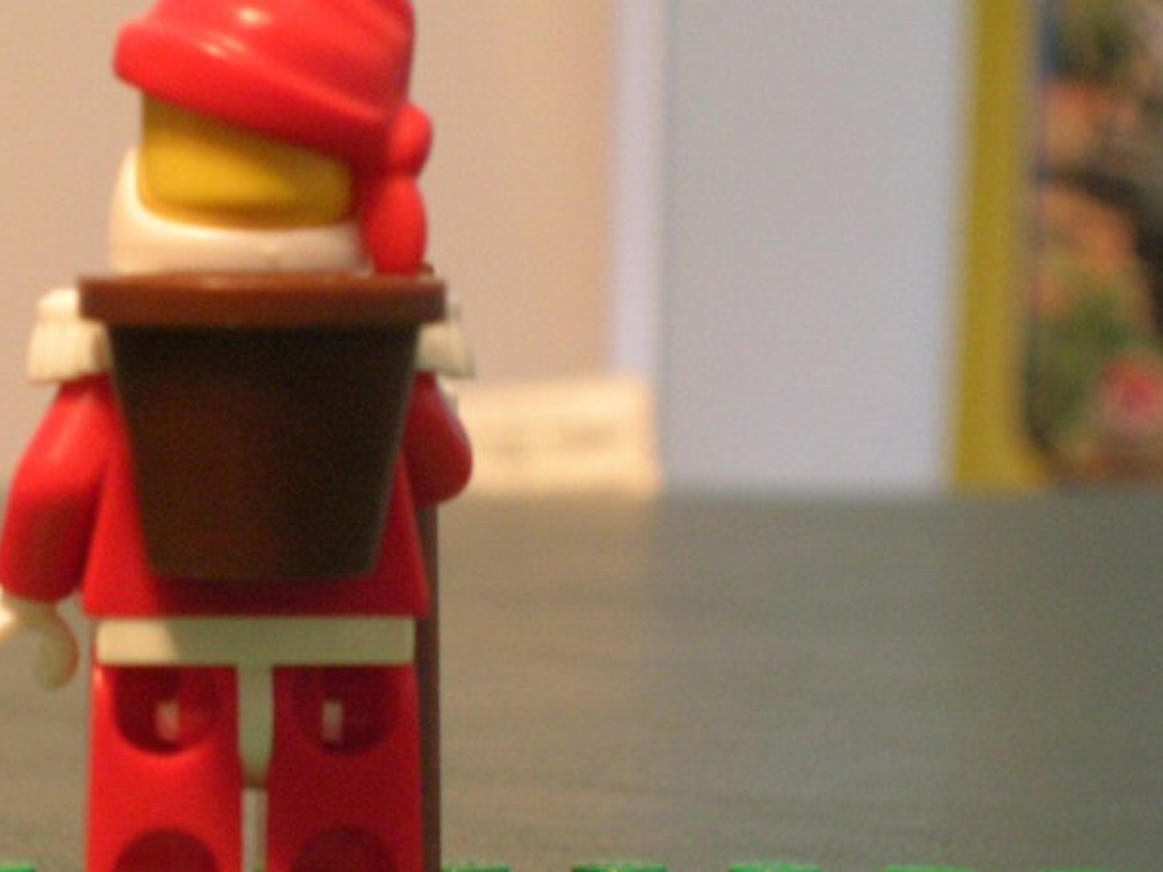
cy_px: 596
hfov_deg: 13.3
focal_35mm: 147
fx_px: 4938
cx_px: 179
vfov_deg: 10.1
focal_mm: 14.3
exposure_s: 1/2.5
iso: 200
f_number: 4.4
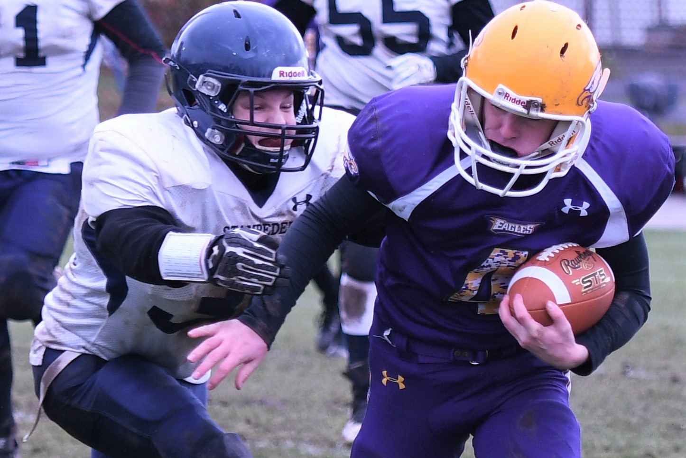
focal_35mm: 138
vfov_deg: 9.9
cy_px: 229
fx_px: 2630
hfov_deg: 14.9
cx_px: 343
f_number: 2.8
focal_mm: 92
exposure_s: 1/1000
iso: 280
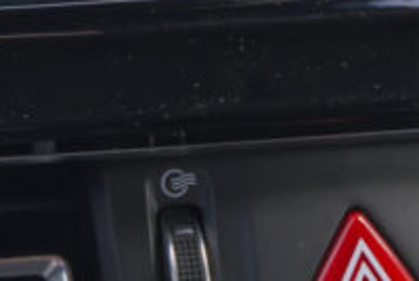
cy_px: -171
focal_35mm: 235
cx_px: 289
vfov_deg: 5.8
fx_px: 2739
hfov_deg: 8.7
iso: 2000
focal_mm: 30.5
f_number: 9
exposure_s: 1/125
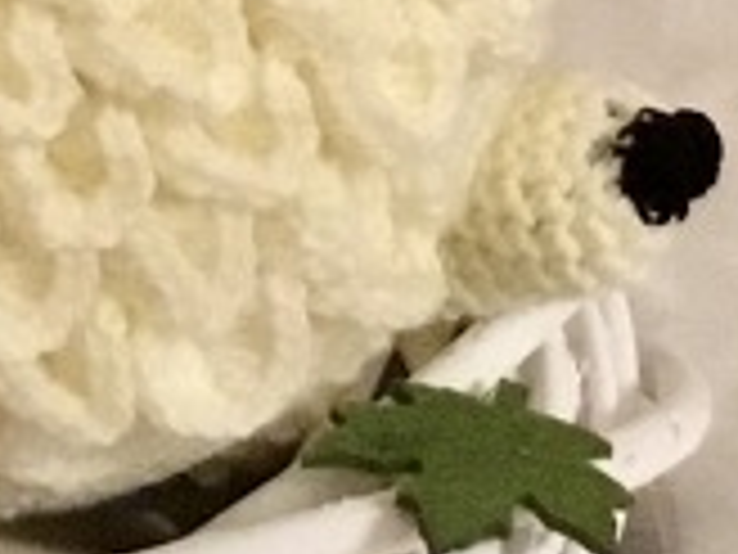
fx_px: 4307
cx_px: -160
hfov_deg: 9.7
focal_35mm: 202
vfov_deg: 7.1
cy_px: -549
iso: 500
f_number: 2.4
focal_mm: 3.3
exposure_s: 1/17
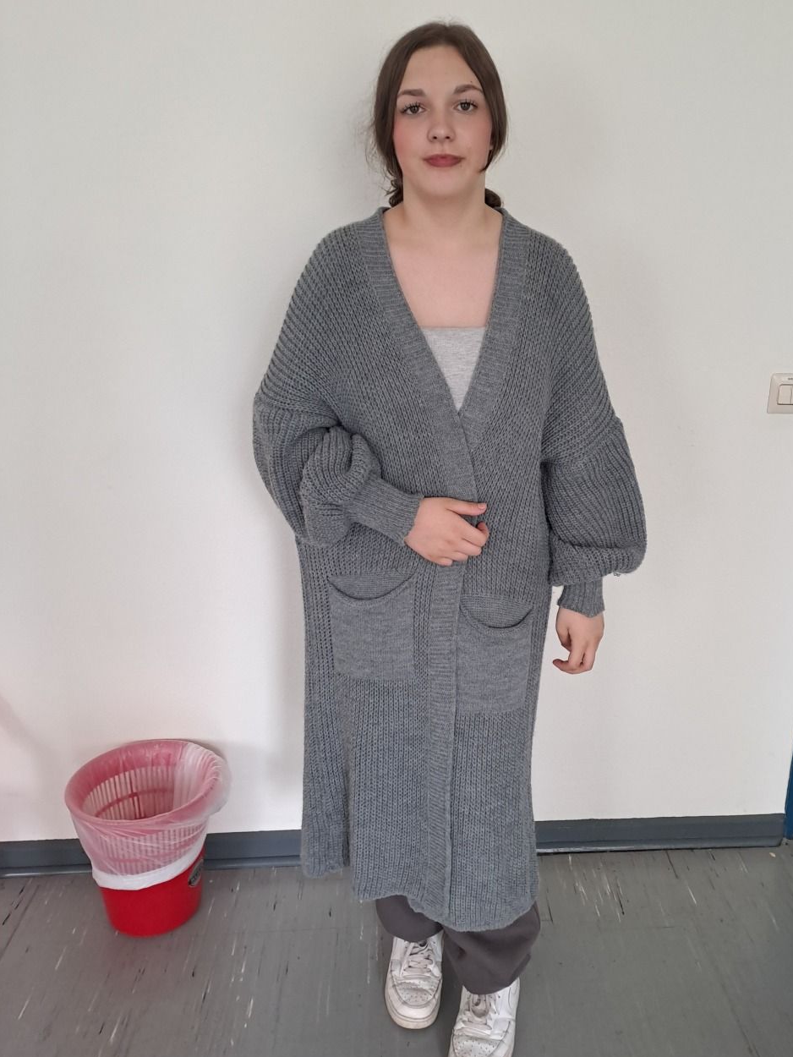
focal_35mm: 30
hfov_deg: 46.6
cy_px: 512
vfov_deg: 59.9
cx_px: 474
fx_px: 916
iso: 160
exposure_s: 1/50
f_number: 1.8
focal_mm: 4.65
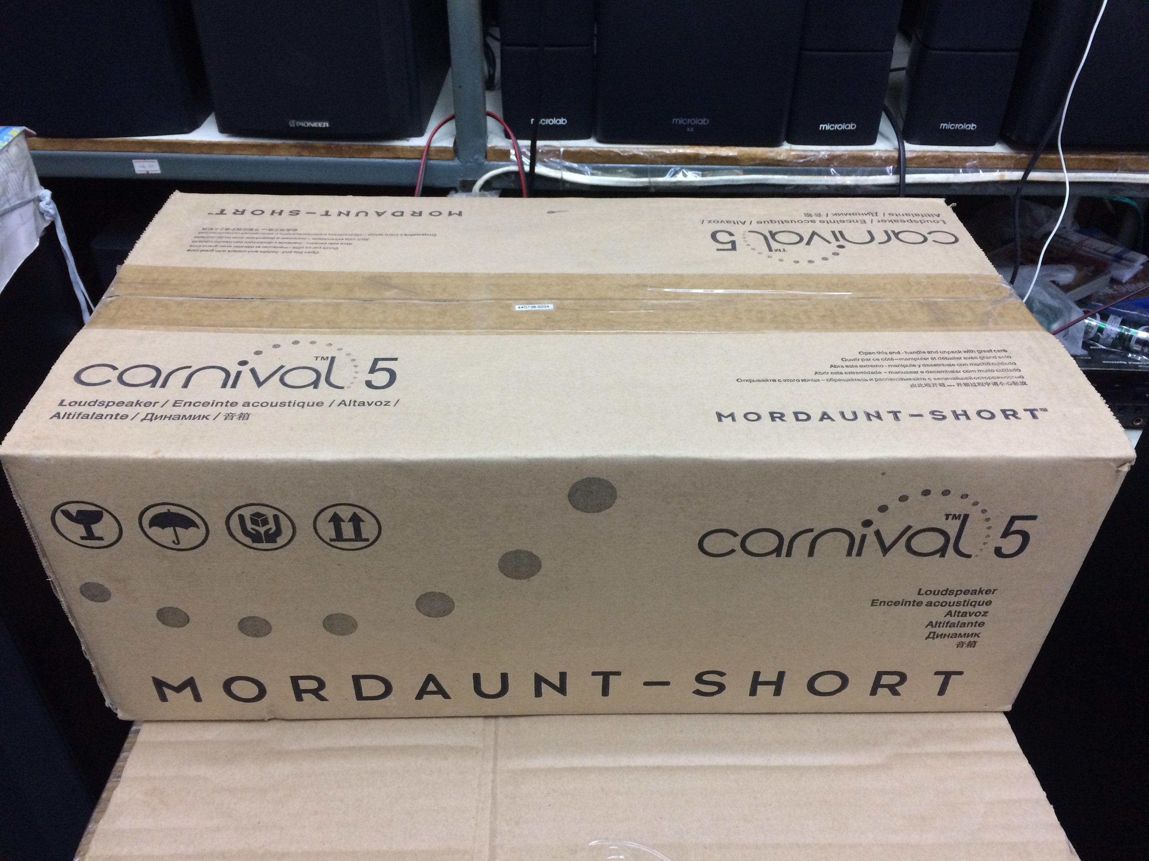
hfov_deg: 61.7
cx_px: 574
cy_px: 430
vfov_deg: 48.2
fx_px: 963
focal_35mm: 29
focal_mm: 4.15
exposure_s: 1/33
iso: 80
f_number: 2.2
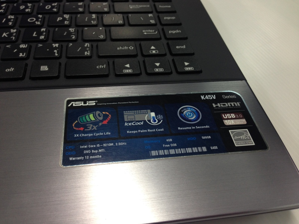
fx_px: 285
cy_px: 112
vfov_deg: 42.9
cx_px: 150
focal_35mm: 33
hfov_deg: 55.4
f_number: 2.4
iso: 64
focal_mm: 4.12
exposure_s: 1/20
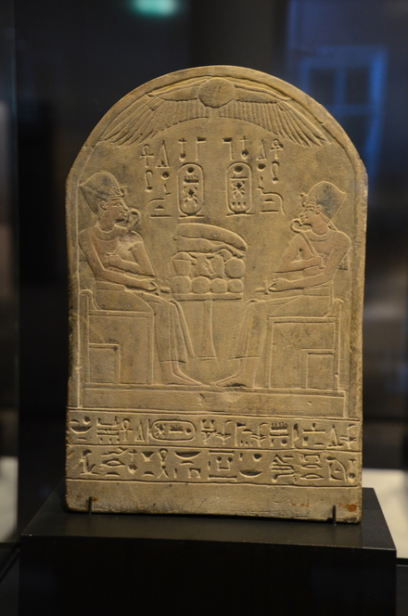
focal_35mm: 57
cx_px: 204
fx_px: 973
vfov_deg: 35.1
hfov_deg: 23.7
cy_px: 308
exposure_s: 1/25
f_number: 4.5
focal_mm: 38
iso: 1250
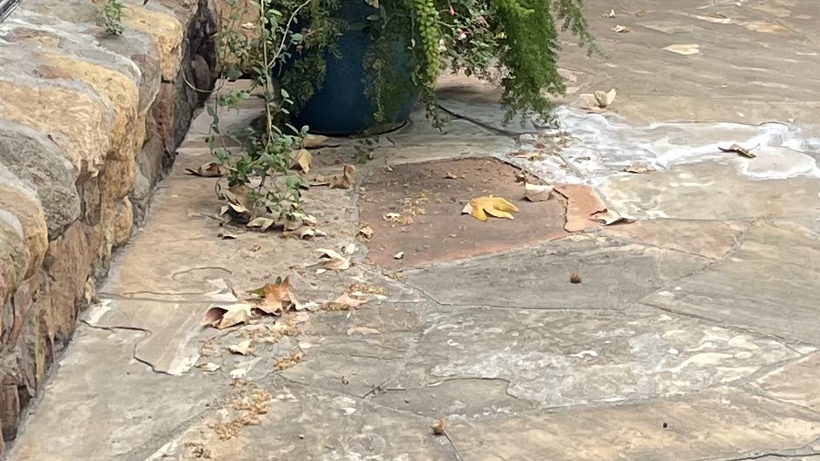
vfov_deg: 9.0
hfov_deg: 17.7
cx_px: 378
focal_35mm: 121
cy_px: -683
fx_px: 2631
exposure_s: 1/121
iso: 50
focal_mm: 5.1
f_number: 1.6
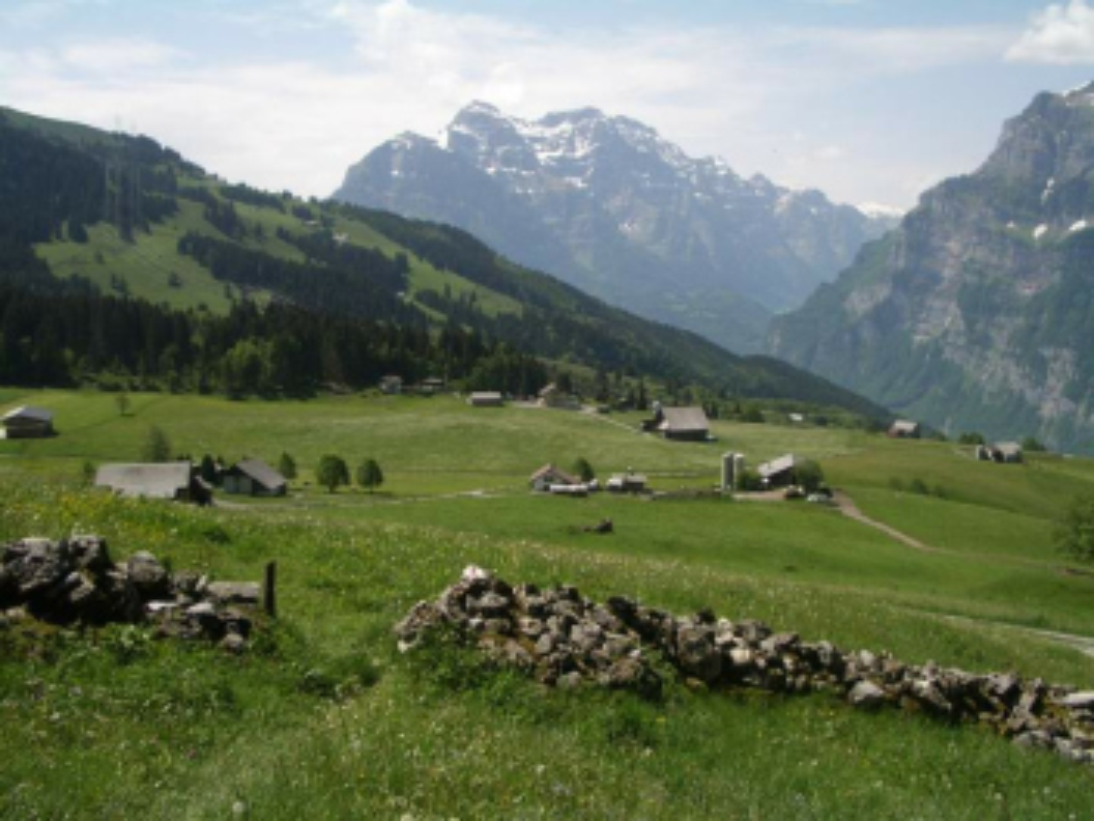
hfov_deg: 52.6
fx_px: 1106
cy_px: 410
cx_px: 547
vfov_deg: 40.7
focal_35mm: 35
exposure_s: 1/500
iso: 80
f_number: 4.3
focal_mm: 5.8
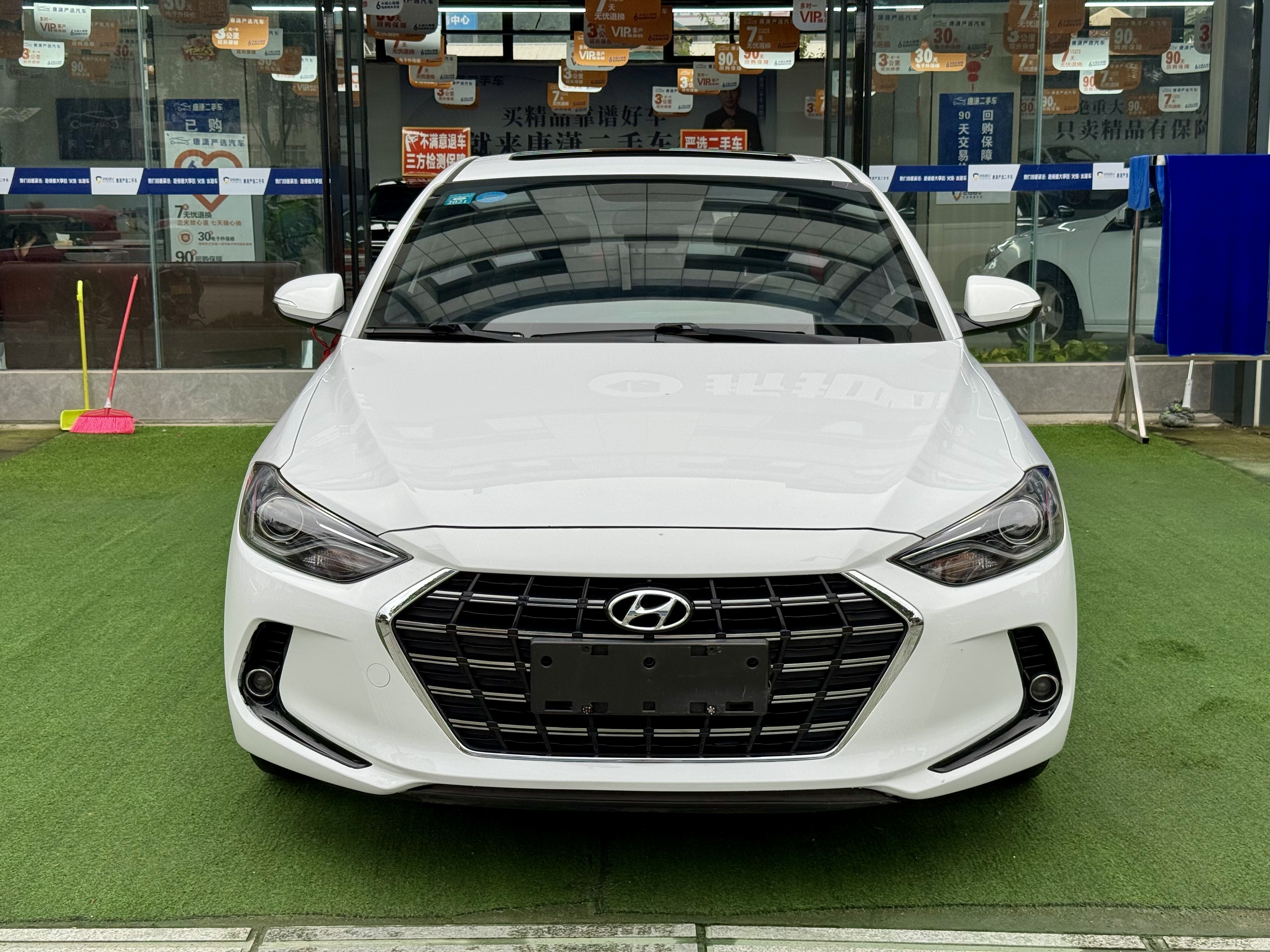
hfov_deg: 39.7
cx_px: 635
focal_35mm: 48
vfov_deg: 30.3
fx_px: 1761
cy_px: 476
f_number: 1.78
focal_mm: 6.76
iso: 64
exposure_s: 1/302
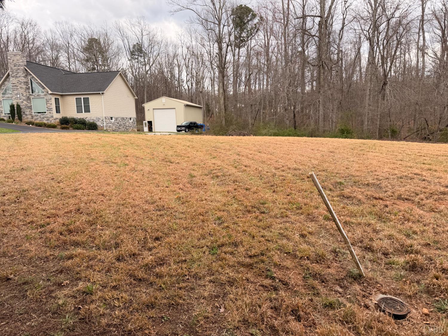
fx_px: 311
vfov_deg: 56.8
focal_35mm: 24
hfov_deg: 71.6
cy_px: 168
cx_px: 224
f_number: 1.78
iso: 80
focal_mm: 6.76
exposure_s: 1/563
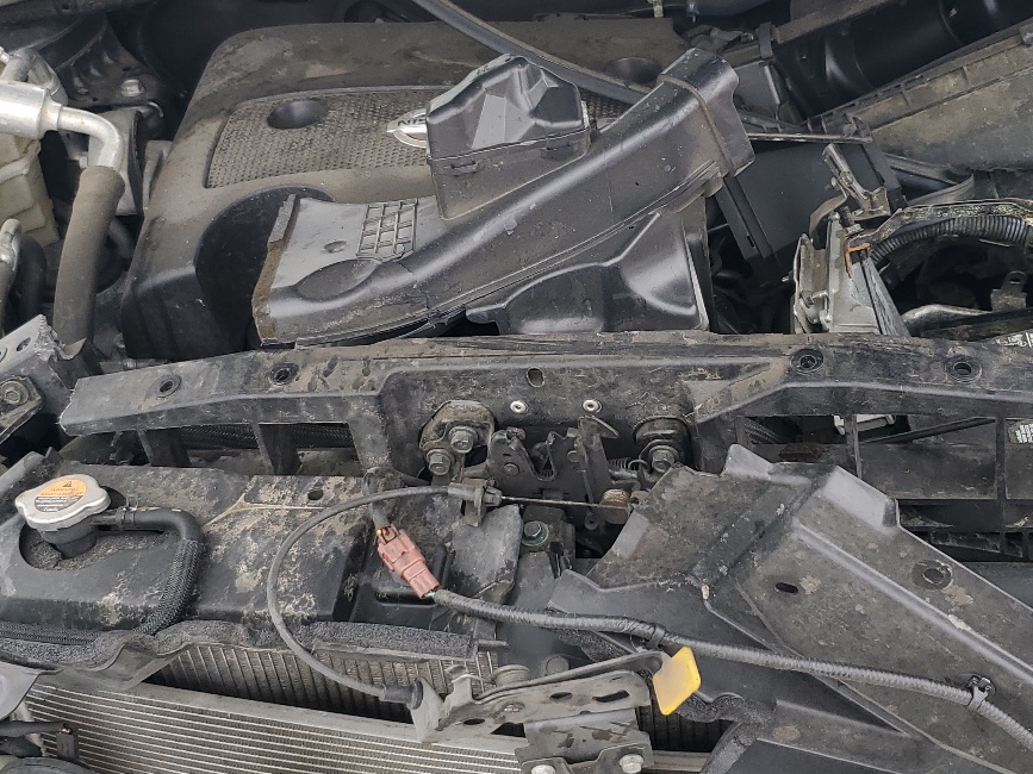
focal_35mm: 48
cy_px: 337
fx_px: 1432
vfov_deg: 30.2
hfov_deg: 39.6
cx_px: 552
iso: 50
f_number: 1.5
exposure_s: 1/263
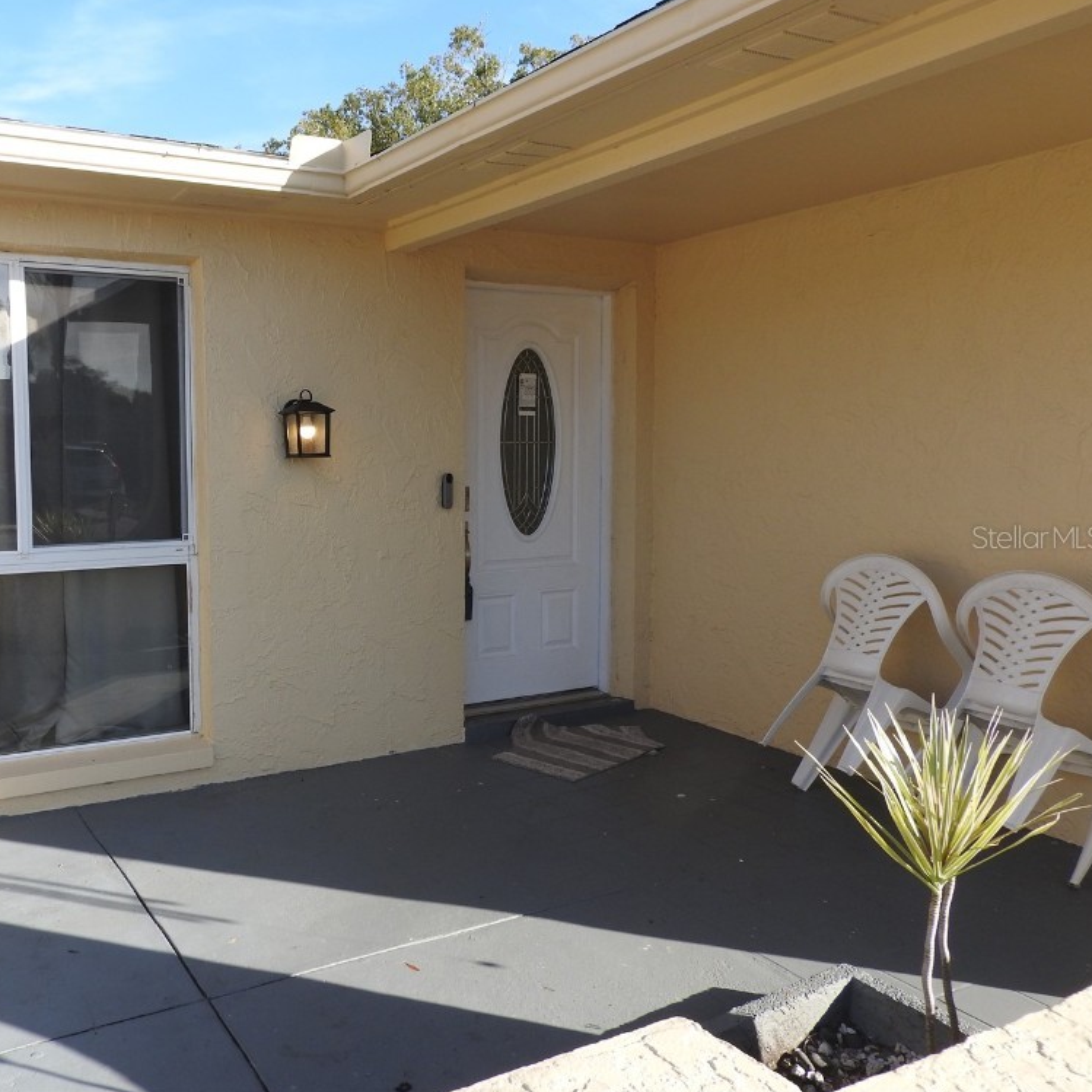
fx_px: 1035
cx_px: 363
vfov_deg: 55.6
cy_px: 537
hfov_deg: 54.5
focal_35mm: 29
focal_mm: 4.3
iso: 100
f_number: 3.3
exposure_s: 1/500
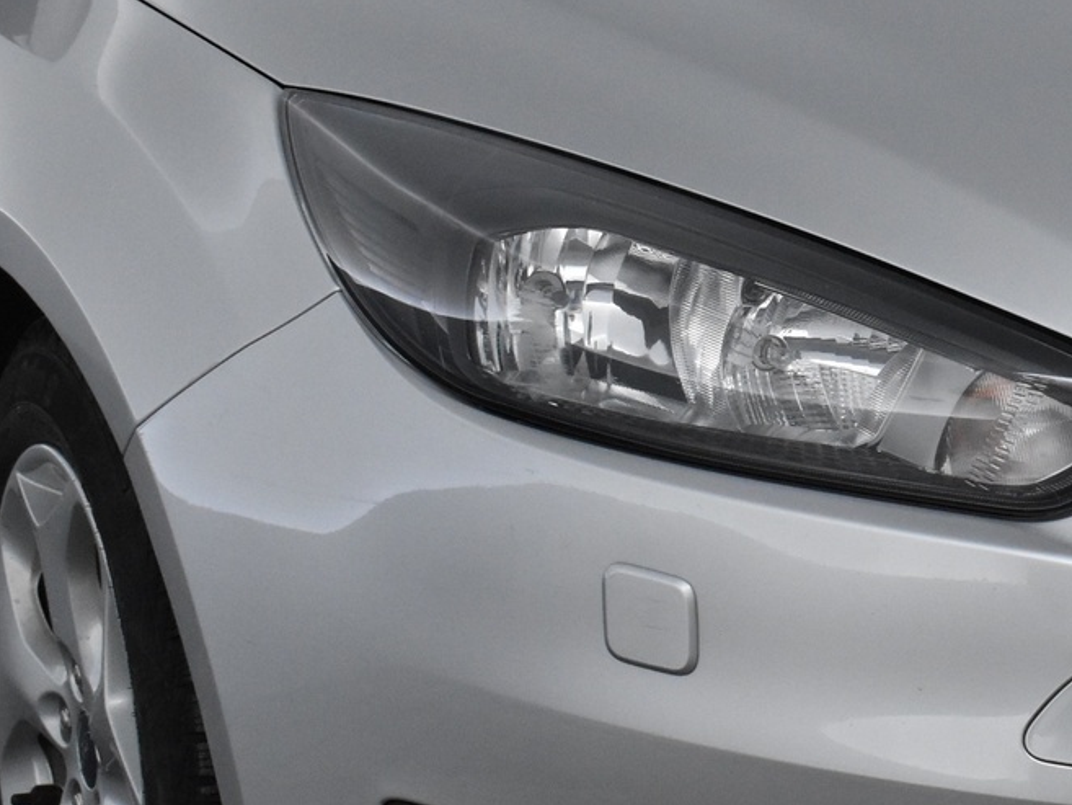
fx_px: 3413
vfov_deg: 13.4
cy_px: 487
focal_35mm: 110
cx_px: 1200
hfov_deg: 17.2
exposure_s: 1/160
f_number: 6.3
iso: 3200
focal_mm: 31
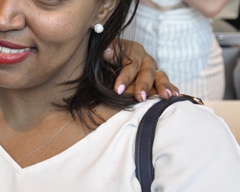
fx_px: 1047
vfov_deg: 10.4
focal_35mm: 147
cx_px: -72
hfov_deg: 12.7
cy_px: 26
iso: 400
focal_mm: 35
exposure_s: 1/25
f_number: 5
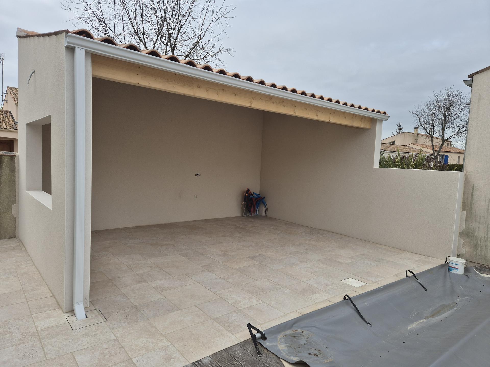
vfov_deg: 58.9
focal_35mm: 23
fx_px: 326
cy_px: 184
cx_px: 245
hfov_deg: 73.9
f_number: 1.8
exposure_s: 1/2072
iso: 25
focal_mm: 5.4
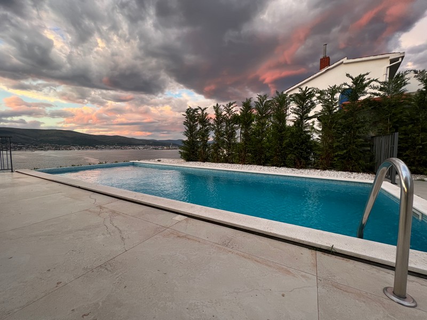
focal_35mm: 13
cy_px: 160
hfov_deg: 106.2
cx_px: 214
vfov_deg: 89.9
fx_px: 160
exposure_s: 1/99
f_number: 1.8
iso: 125
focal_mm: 1.57
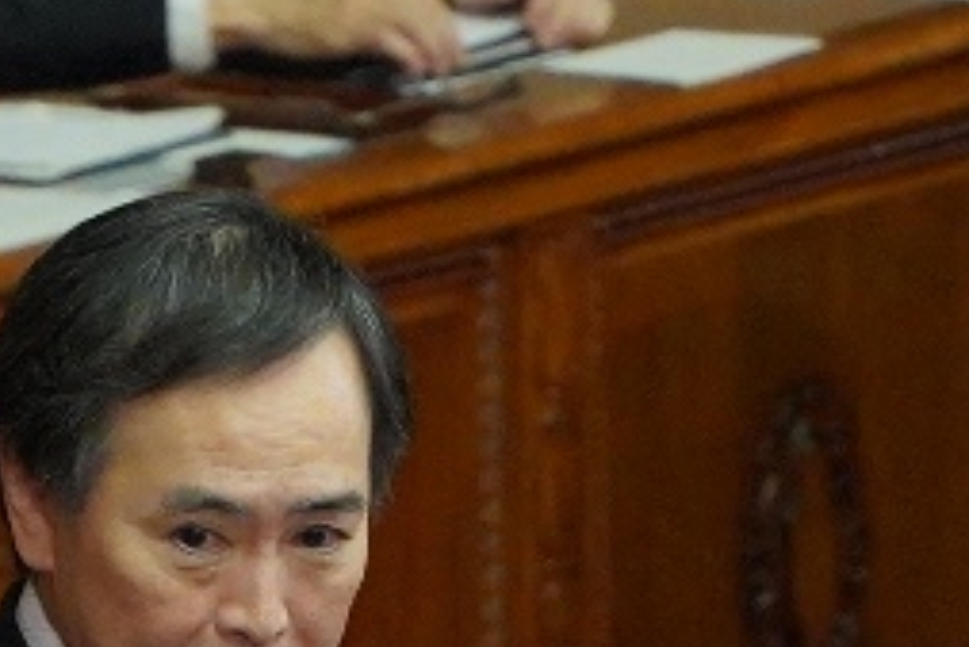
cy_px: 1047
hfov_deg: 1.7
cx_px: 310
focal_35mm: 1213
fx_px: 32667
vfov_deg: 1.1
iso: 5000
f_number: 5.6
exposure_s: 1/125
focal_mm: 200
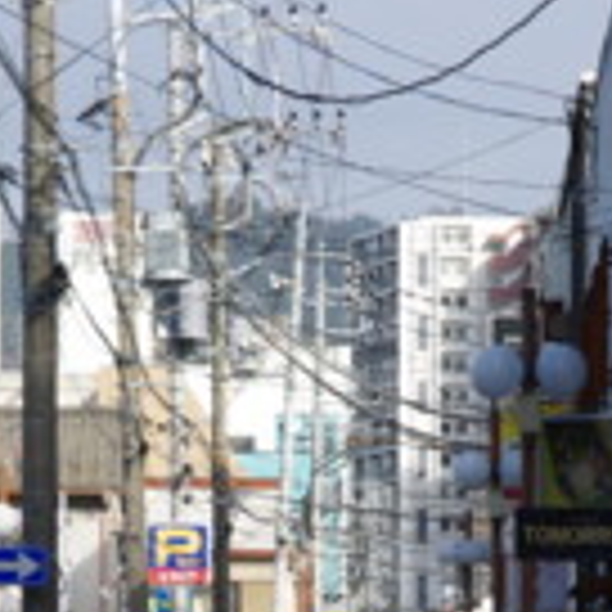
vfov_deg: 5.6
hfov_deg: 5.6
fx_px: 6281
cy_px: 666
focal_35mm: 314
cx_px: 279
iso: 100
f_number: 8
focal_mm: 75
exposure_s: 1/180
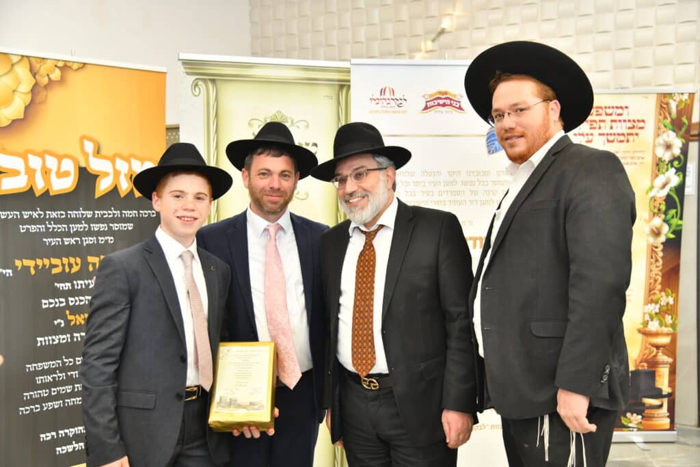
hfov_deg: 44.5
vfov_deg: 30.5
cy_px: 234
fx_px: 856
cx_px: 350
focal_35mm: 44
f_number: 4
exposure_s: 1/200
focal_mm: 44
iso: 1000
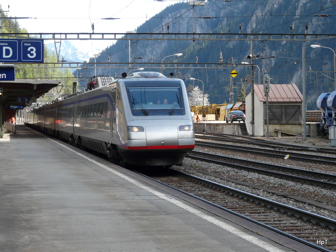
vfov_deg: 14.0
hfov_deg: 18.5
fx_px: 1029
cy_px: 126
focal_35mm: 106
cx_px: 168
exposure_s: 1/160
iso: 100
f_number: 4
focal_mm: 17.5
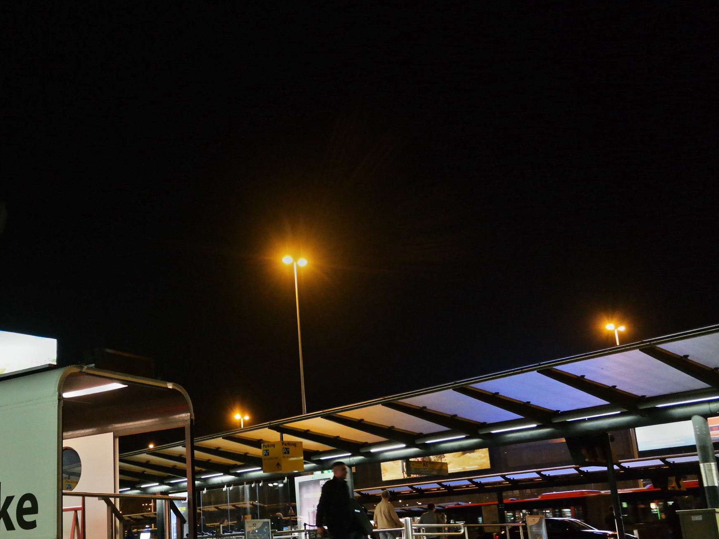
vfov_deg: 35.9
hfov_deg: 45.8
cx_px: 221
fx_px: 831
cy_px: 310
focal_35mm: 40
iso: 1600
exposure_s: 1/40
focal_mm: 20
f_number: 3.5
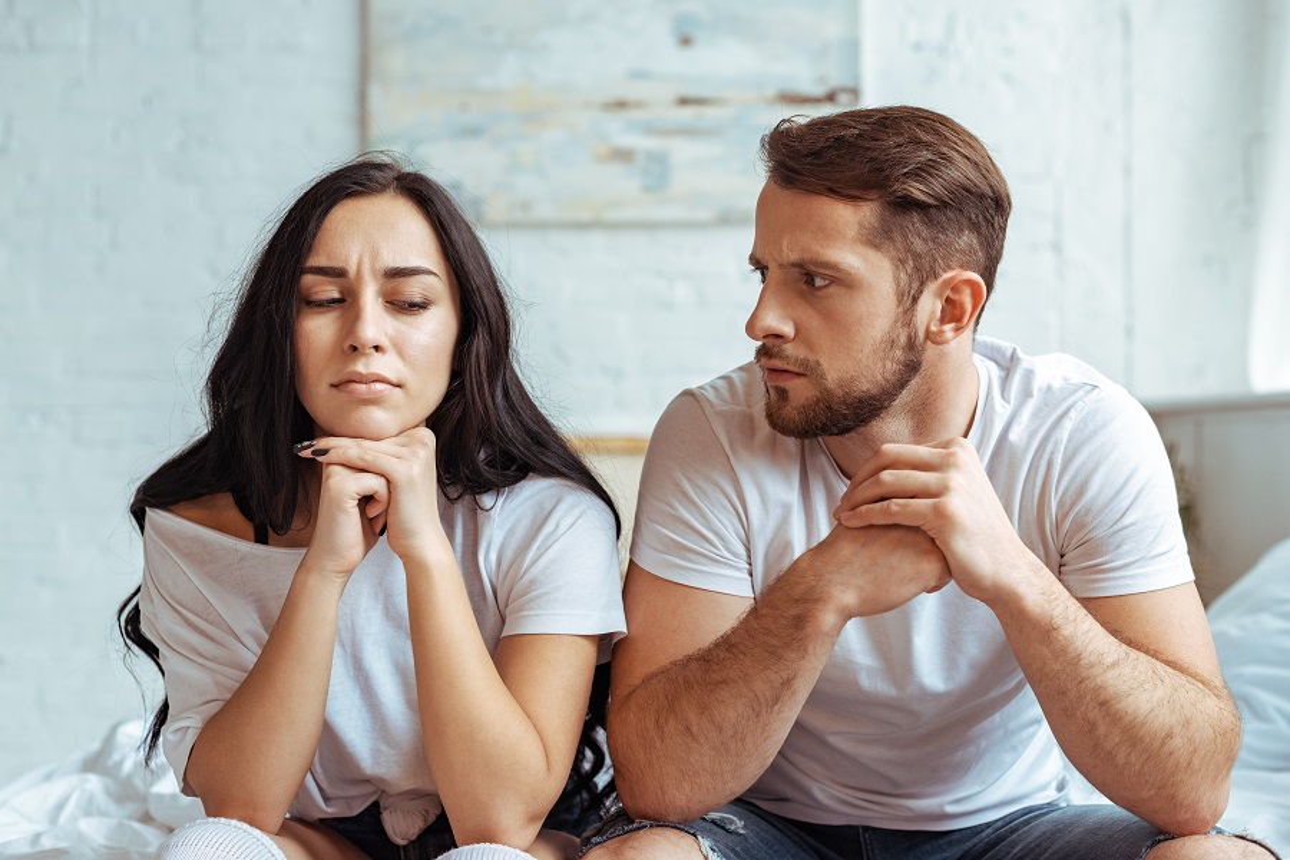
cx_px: 645
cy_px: 430
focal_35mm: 50
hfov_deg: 39.6
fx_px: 1792
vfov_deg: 27.0
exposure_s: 1/160
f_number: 3.5
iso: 800
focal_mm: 50
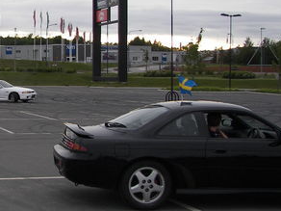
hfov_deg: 23.7
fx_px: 641
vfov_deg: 18.7
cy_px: 95
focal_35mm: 79
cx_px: 0
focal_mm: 6
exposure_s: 1/200
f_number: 2.8
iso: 64
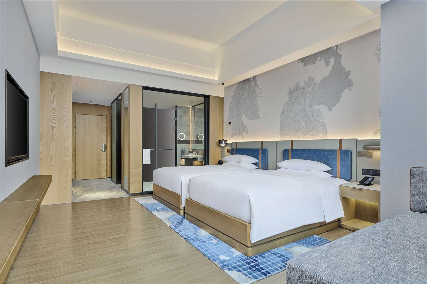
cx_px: 214
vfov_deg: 64.5
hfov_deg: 86.9
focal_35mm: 19
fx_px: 225
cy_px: 142
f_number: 11
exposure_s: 1/60
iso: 200
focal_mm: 19
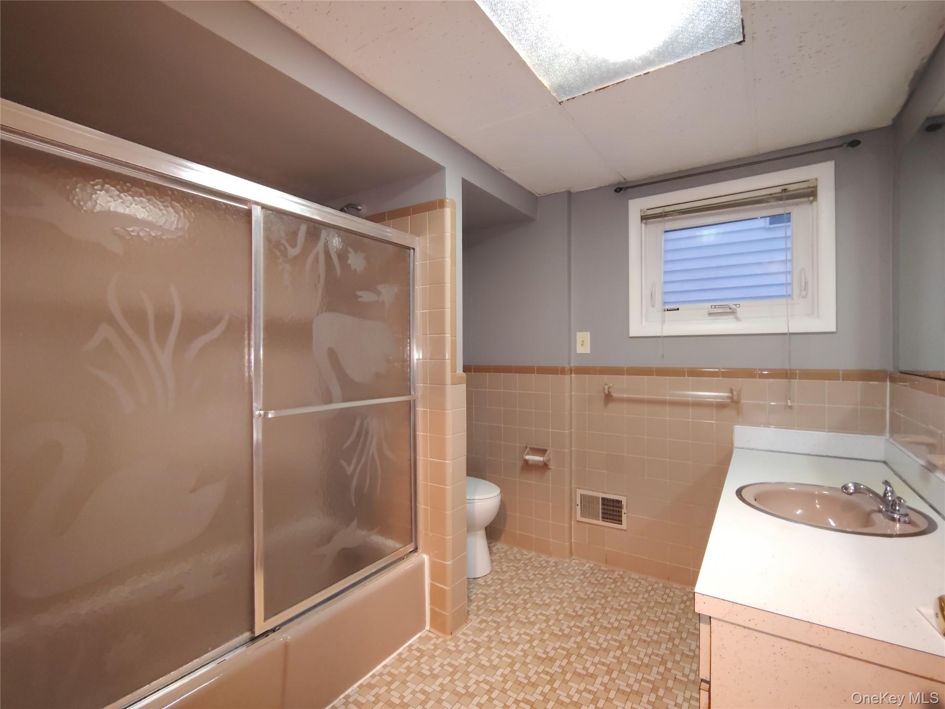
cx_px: 472
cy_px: 354
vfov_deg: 78.1
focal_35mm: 16
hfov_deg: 94.5
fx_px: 437
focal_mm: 2.13
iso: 1112
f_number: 2.2
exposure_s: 1/24
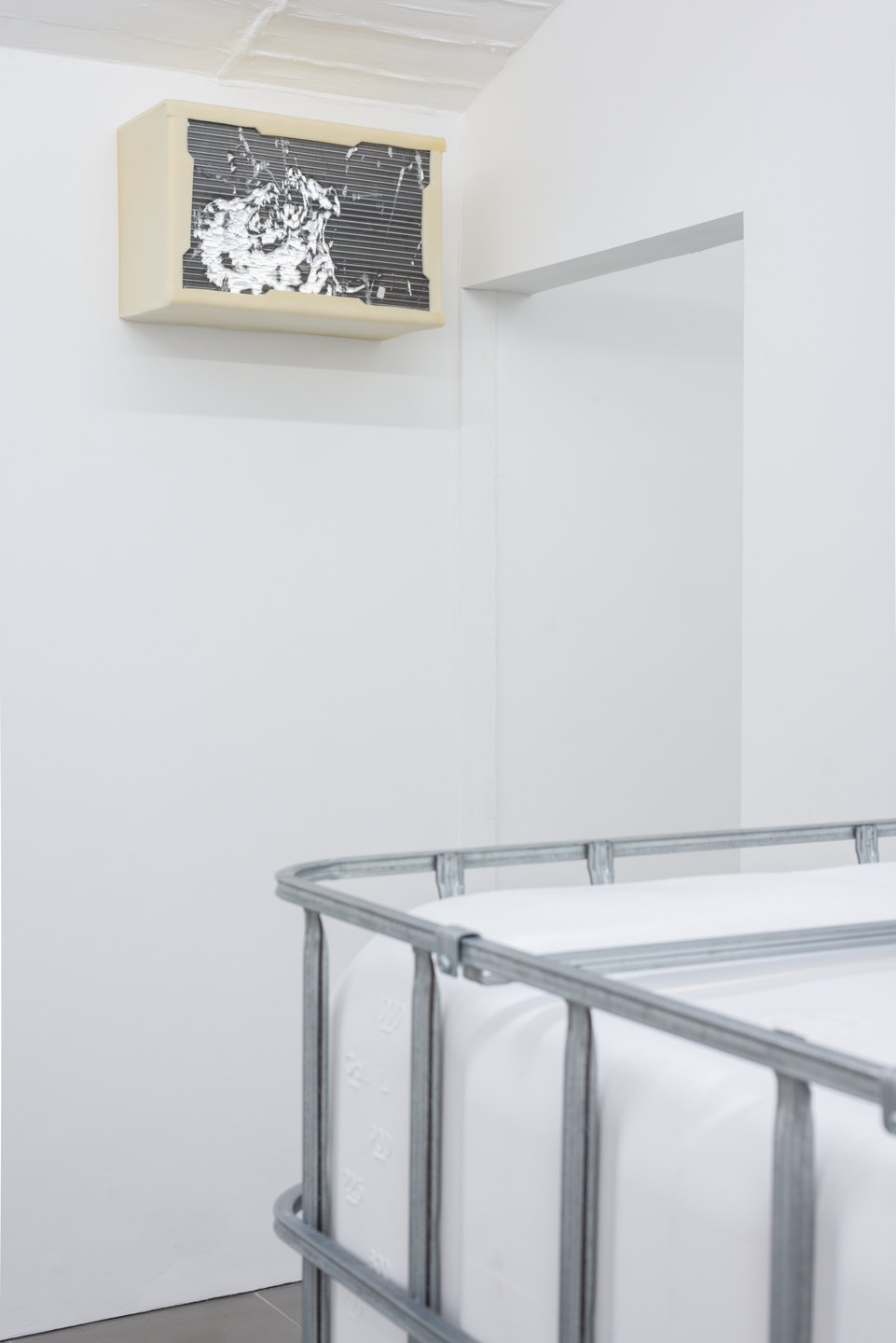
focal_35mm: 50
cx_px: 448
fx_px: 1865
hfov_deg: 27.0
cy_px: 672
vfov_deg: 39.6
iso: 100
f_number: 9
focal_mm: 50
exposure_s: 1/5
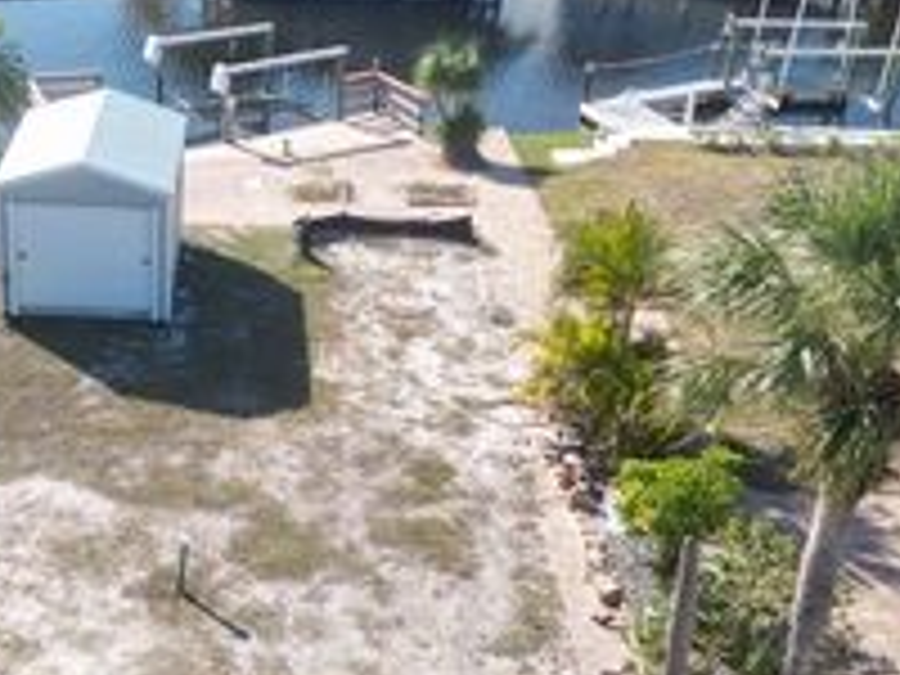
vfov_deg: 24.3
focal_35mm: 60
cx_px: 194
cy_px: 461
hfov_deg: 31.4
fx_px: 1560
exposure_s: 1/3000
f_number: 1.7
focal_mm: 6.72
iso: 200
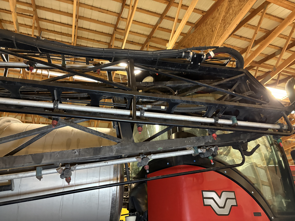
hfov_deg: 67.3
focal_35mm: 26
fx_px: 222
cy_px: 110
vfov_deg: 53.1
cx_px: 148
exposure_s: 1/36
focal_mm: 5.96
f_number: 1.6
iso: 640
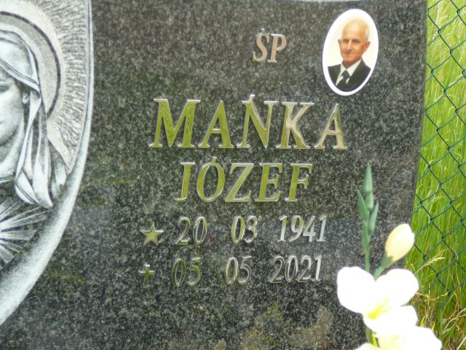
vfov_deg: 13.2
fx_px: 1508
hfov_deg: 17.6
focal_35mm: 112
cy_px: 175
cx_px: 233
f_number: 3.9
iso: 80
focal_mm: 16.6
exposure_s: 1/200
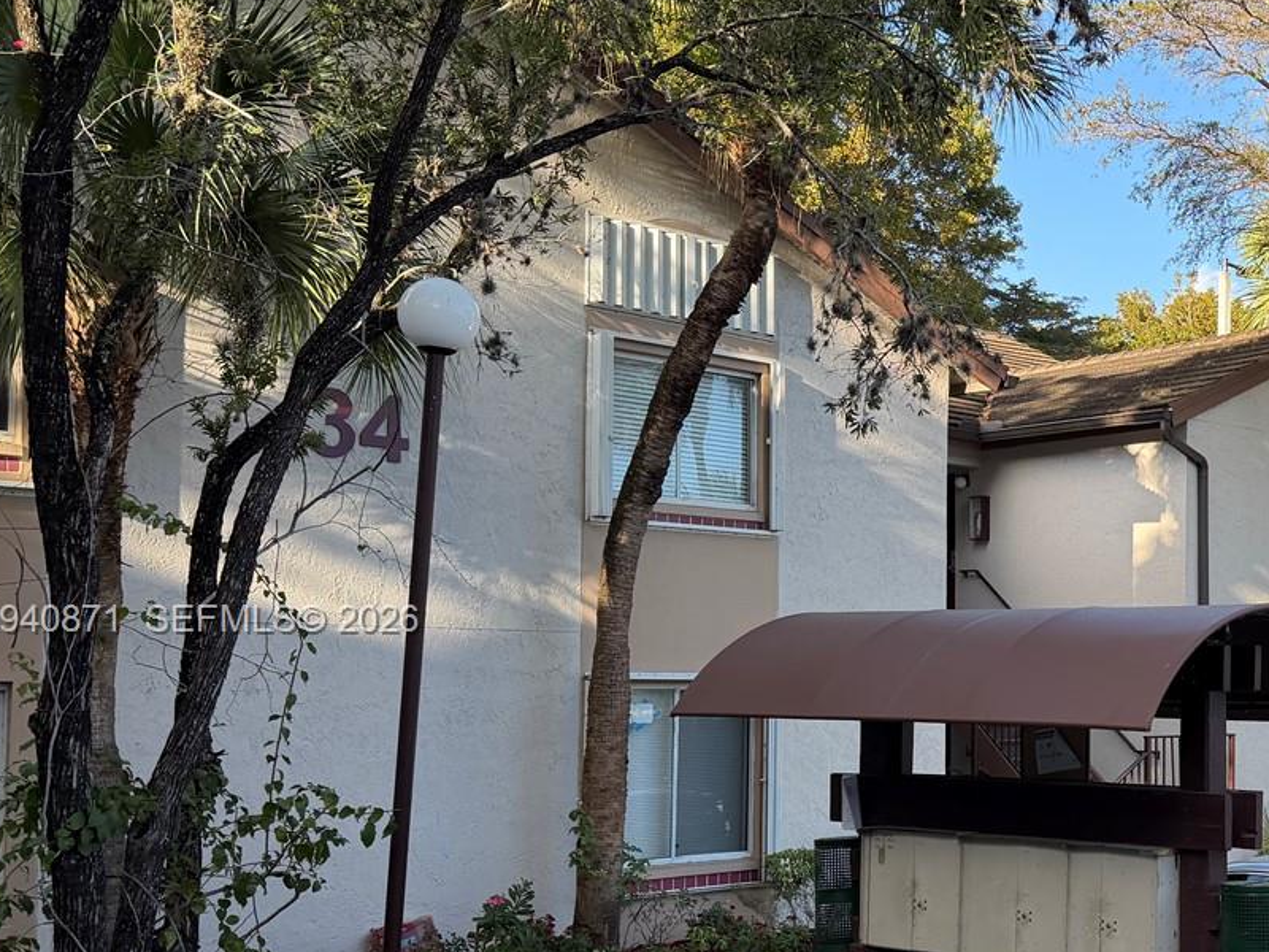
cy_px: 622
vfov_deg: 30.1
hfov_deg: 36.6
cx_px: 1194
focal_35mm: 48
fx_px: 1760
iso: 100
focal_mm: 6.76
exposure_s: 1/868
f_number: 1.78
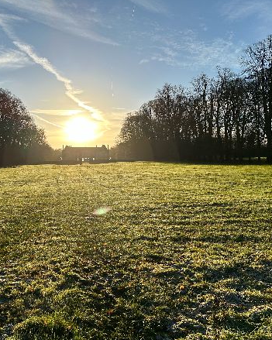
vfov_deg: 55.7
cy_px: 169
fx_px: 322
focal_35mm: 32
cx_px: 91
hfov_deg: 45.1
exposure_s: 1/6623
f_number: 1.78
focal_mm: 6.86
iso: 80
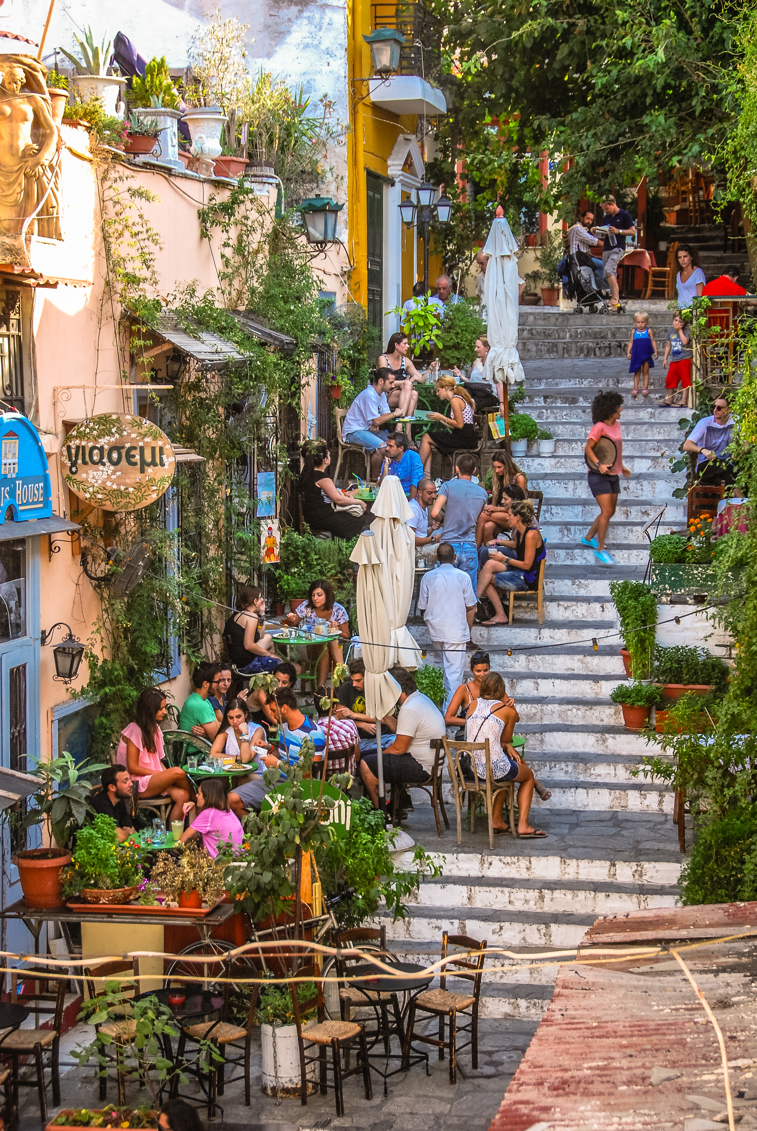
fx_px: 2264
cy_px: 566
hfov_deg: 19.0
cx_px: 378
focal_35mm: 72
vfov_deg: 28.0
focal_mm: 48
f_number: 7.1
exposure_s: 1/60
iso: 400
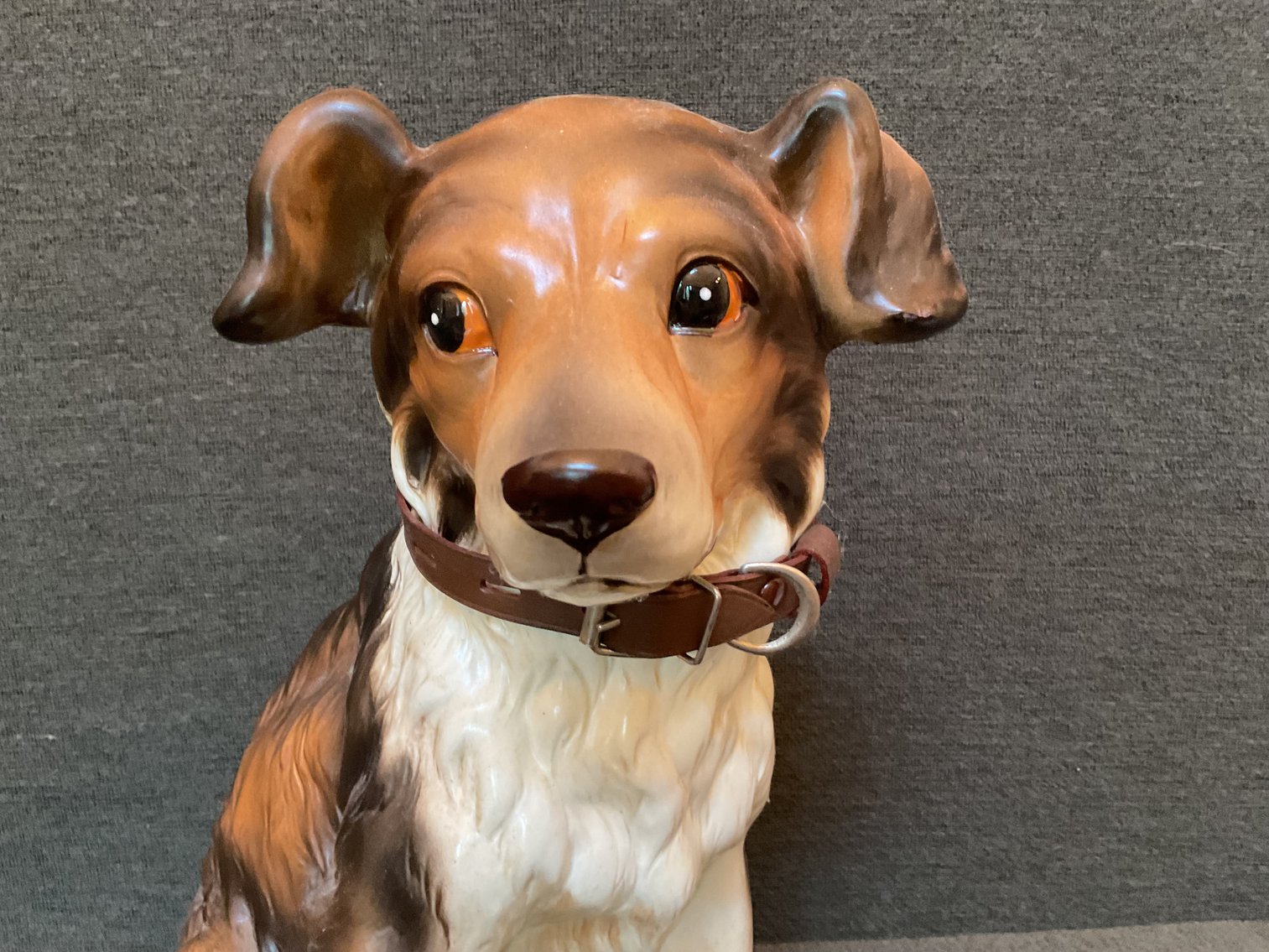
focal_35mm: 29
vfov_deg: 48.2
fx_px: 1063
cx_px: 634
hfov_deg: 61.7
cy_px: 476
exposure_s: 1/40
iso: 320
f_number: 1.8
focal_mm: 3
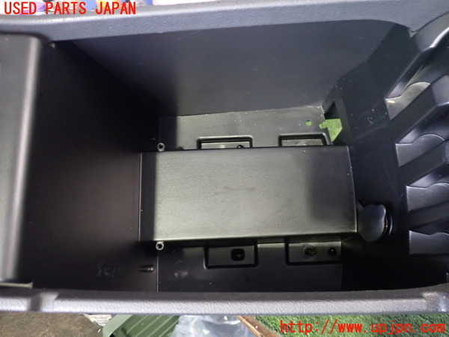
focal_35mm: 30
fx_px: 389
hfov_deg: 60.0
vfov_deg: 46.8
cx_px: 224
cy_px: 168
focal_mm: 5.4
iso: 800
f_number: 2.3
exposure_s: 1/20
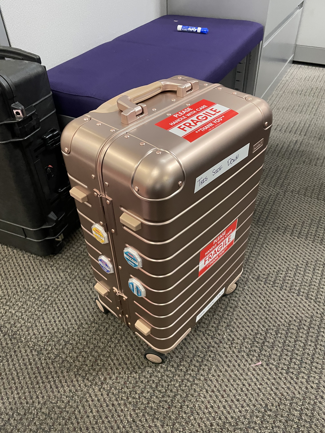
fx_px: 338
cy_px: 218
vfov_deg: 65.3
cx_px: 168
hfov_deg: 51.3
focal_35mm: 27
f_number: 1.6
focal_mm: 4.2
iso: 500
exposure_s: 1/60
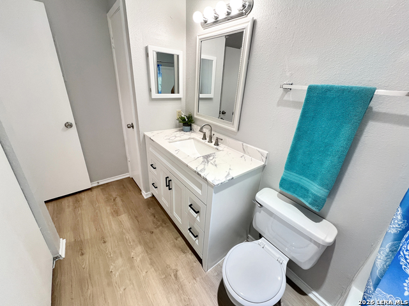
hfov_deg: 106.2
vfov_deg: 89.9
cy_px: 153
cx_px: 204
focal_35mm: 13
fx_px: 154
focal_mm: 1.57
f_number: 1.8
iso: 100
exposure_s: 1/120
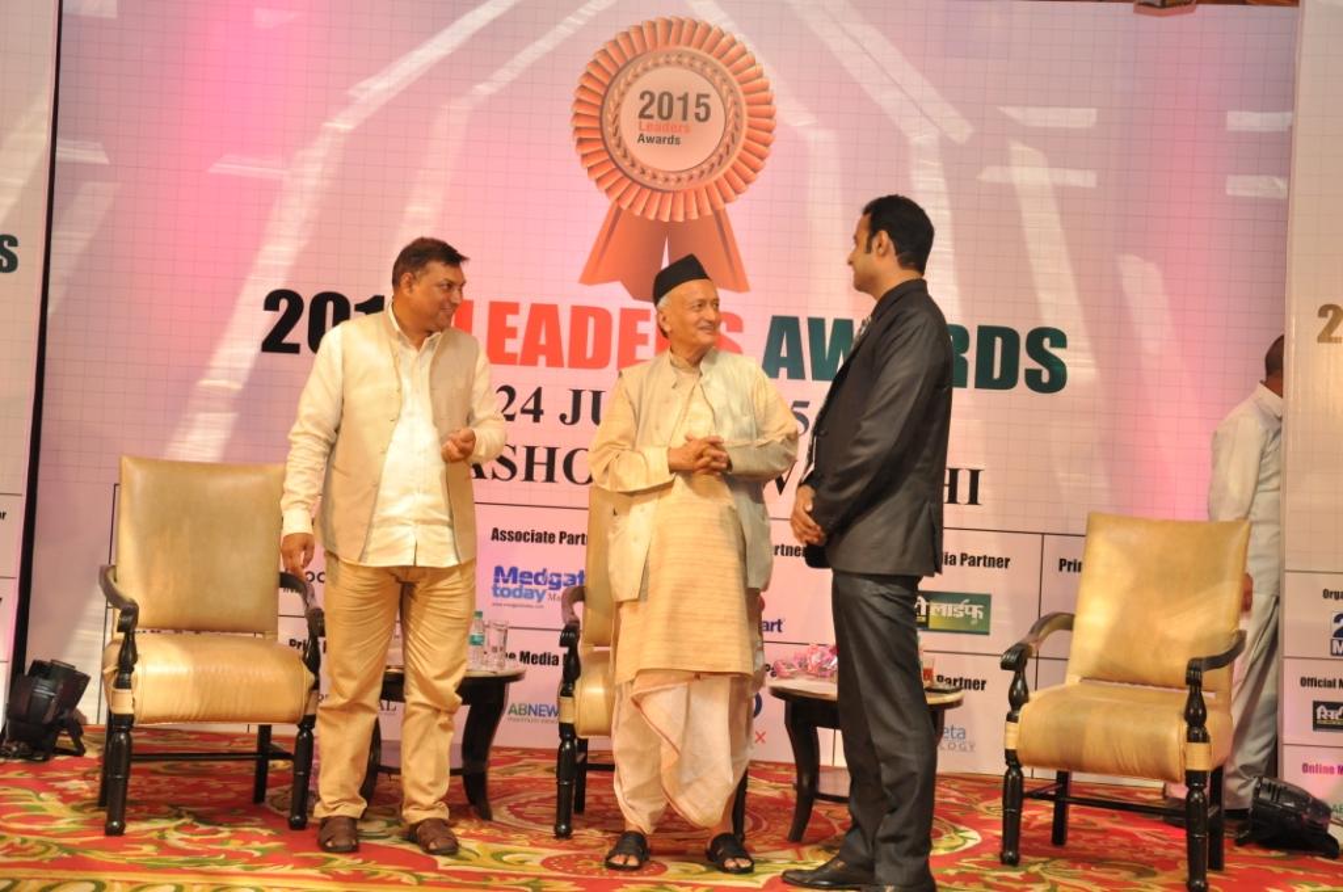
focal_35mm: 48
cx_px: 672
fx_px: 1788
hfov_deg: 41.2
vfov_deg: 28.0
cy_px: 446
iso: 1250
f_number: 5
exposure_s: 1/125
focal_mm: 32
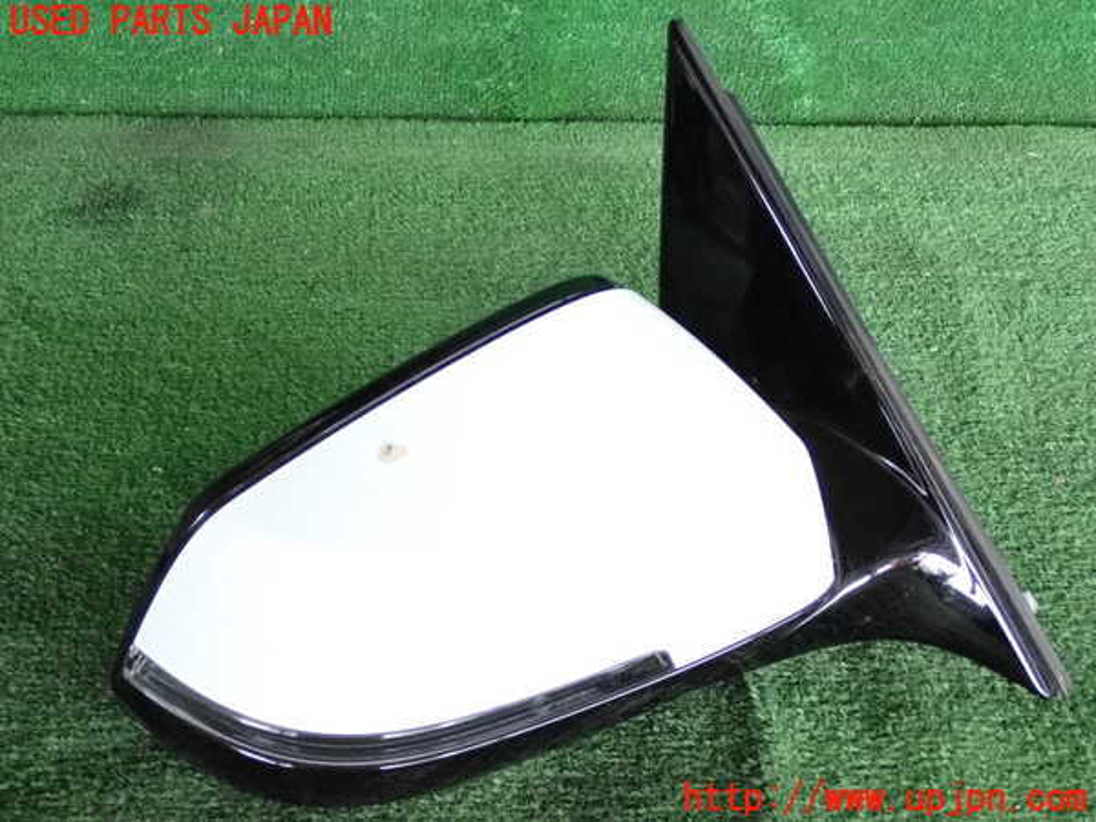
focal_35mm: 47
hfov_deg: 40.4
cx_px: 548
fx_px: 1488
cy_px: 411
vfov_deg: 30.9
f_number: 3.1
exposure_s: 1/125
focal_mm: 8.4
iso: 1600
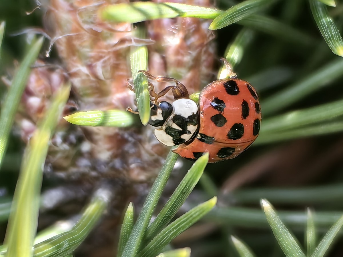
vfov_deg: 5.5
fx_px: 2675
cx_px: 172
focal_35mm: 270
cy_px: 128
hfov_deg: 7.3
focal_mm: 14.55
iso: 50
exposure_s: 1/104
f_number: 2.1
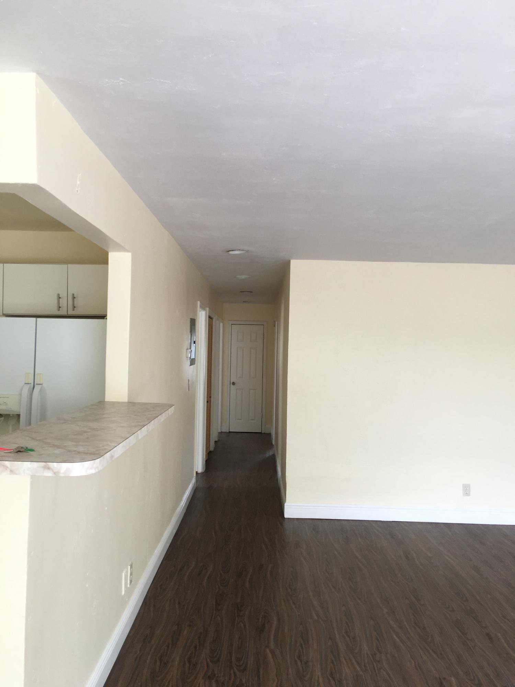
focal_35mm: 29
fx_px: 575
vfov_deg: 61.7
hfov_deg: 48.2
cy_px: 344
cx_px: 258
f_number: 2.2
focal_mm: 4.15
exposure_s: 1/30
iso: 25
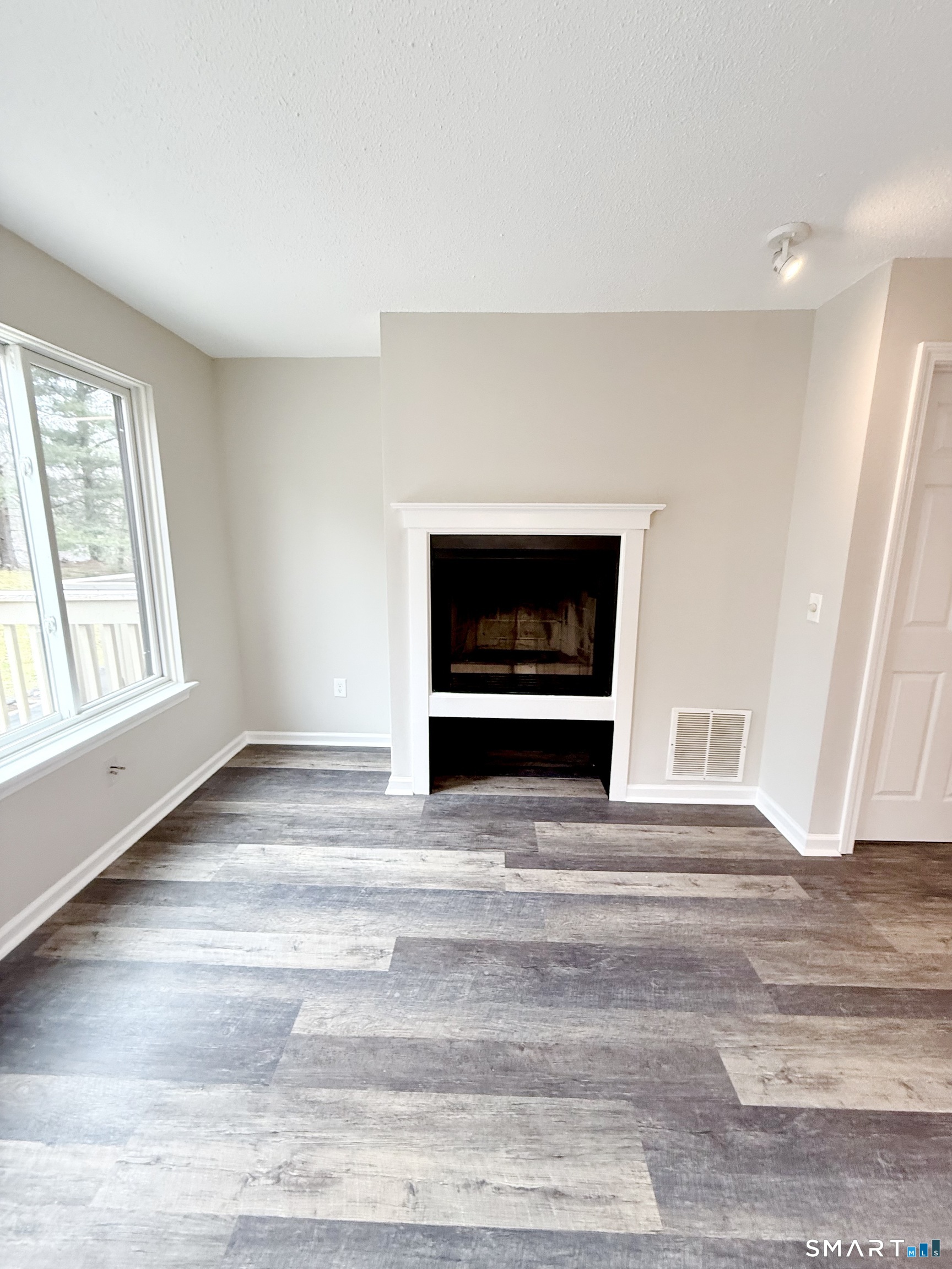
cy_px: 634
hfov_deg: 85.7
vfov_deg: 102.1
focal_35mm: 14
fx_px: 513
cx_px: 476
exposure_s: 1/60
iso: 200
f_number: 2.2
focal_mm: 2.22
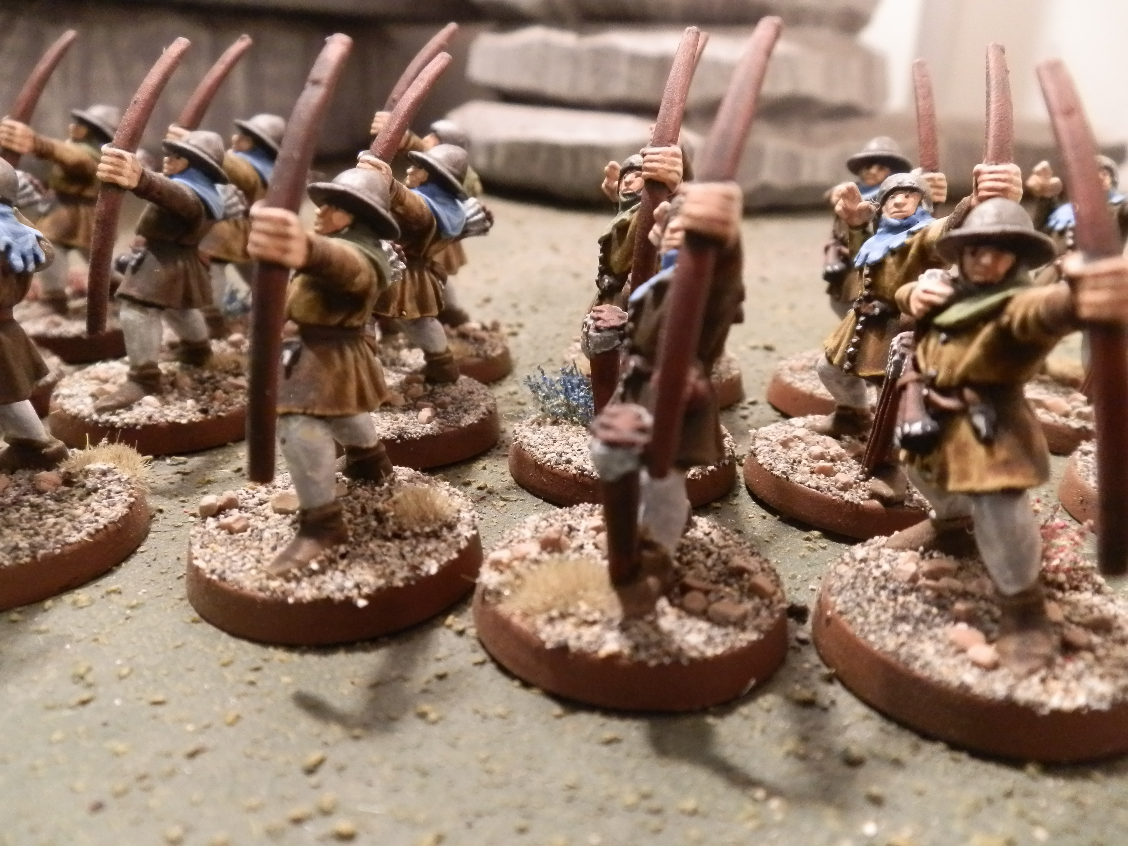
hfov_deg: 63.4
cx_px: 564
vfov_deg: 49.7
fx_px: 912
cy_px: 423
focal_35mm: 28
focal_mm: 5
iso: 400
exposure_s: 1/50
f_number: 3.1
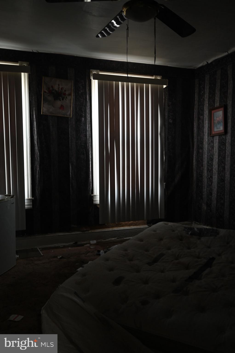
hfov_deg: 43.6
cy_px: 176
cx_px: 118
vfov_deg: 62.0
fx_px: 294
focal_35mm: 30
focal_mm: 30
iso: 800
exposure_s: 1/60
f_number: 4
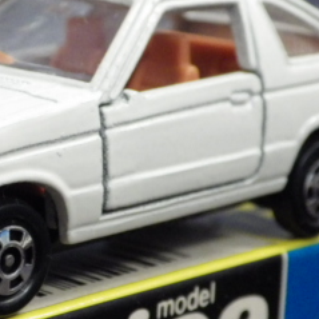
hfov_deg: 10.4
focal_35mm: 168
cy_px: 175
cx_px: 37
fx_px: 1752
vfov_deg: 10.4
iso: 800
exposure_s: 1/40
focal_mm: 12.8
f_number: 4.2
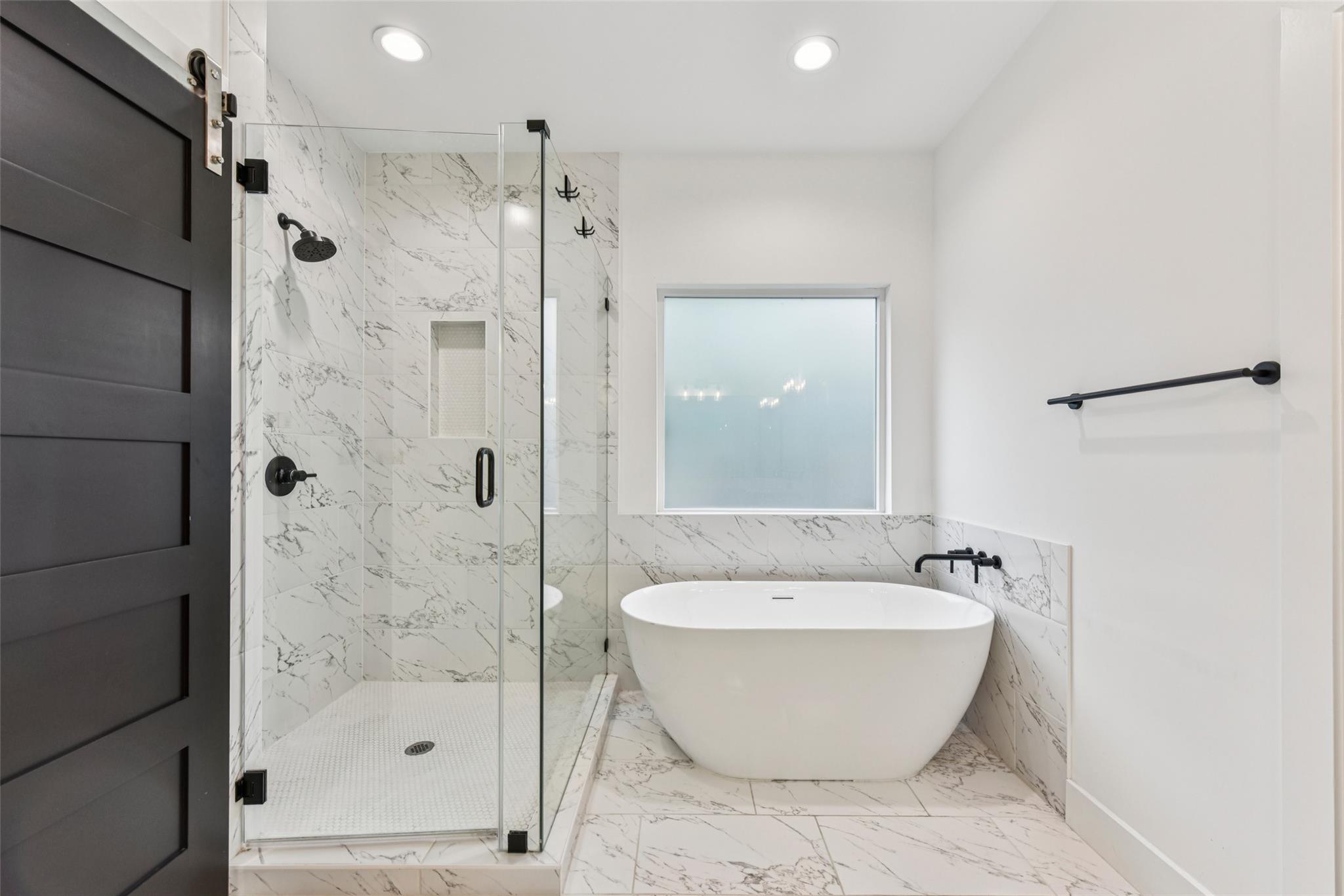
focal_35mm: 14
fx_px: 523
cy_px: 448
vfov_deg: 81.2
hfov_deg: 104.3
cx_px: 672
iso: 125
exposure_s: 1/15
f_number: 8
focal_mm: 14
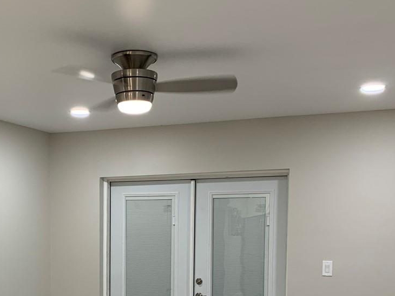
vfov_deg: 24.8
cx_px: 123
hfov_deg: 33.4
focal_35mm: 57
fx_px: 650
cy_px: 271
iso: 80
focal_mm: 4.25
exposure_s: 1/60
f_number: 1.8
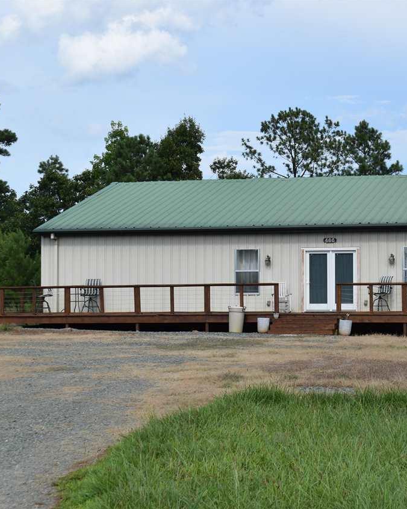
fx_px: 1220
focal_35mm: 81
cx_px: 362
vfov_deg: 23.6
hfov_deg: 18.6
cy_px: 256
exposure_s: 1/320
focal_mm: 38
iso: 100
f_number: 9
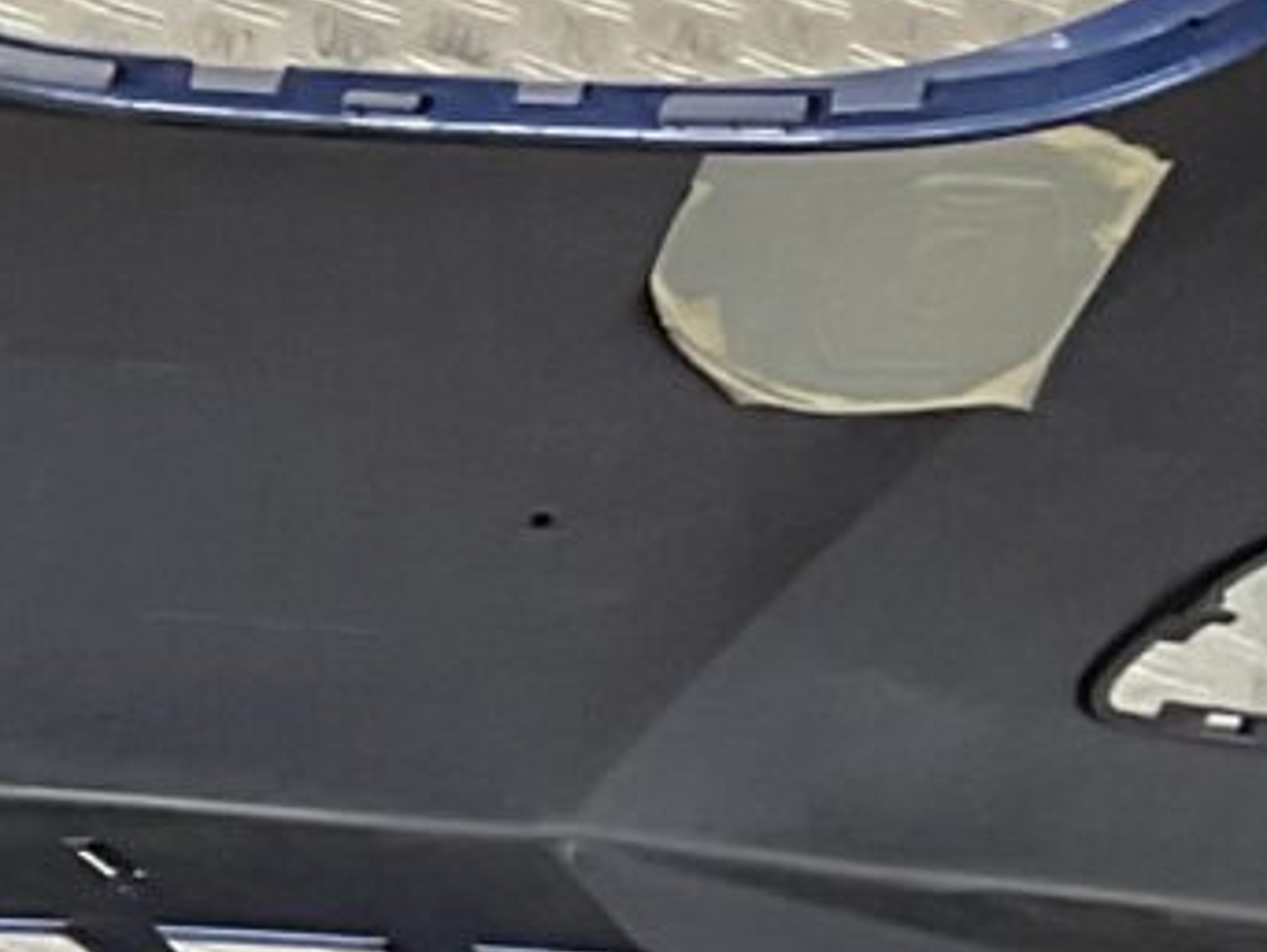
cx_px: -2593
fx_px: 7948
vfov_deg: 6.8
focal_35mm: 217
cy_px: 1430
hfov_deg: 7.8
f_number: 1.8
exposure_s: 1/100
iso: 25
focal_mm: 3
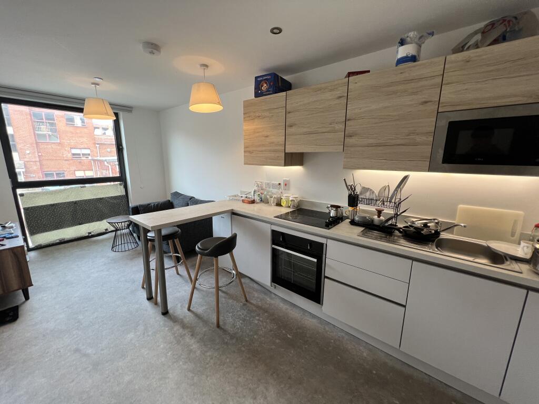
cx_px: 270
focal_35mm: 13
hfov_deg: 106.2
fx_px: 202
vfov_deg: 89.9
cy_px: 202
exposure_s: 1/99
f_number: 1.8
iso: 64
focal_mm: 1.57
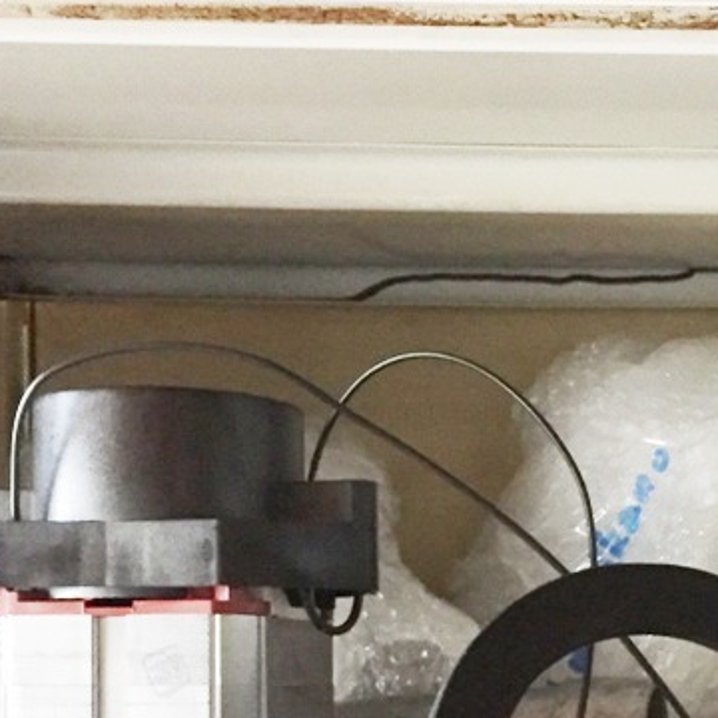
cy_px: 654
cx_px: 674
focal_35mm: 73
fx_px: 1713
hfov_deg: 22.9
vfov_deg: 23.0
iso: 320
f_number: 2.2
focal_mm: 4.15
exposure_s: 1/17
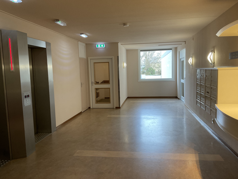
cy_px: 90
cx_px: 119
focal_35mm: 29
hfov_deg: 61.7
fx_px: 199
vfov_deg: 48.2
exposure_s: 1/50
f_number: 1.8
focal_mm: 3
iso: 64
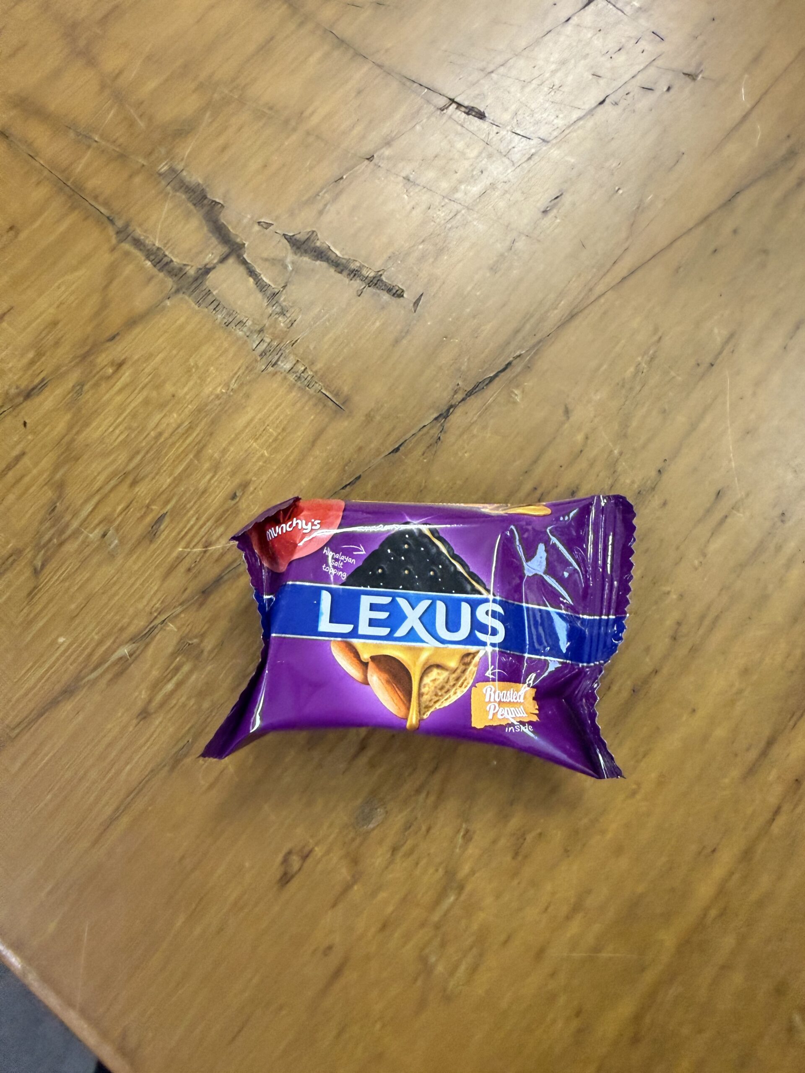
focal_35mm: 24
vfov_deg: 71.6
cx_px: 402
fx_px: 744
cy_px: 536
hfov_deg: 56.8
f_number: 2.2
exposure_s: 1/60
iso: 400
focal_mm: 2.22
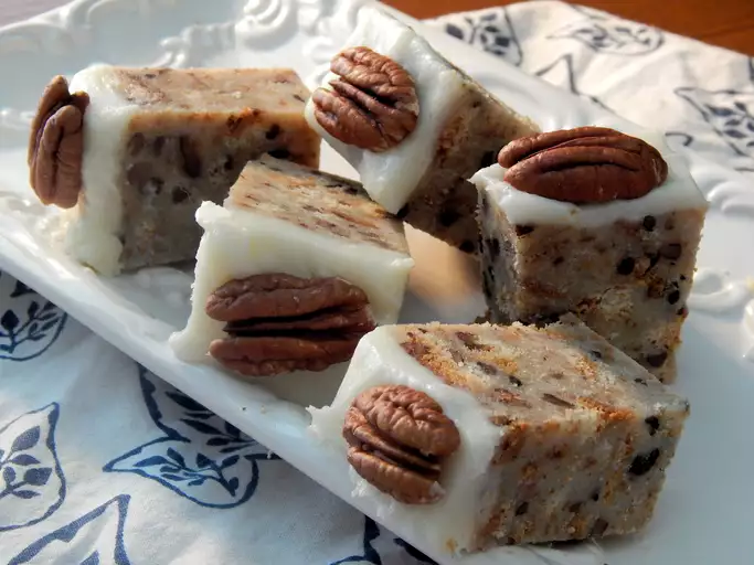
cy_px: 282
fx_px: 2047
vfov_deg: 15.7
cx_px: 377
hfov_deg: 20.9
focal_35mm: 94
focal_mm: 16.6
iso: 400
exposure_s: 1/25
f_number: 4.4
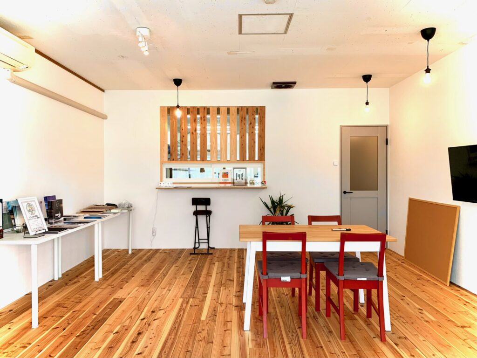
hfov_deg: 67.3
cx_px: 238
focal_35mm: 26
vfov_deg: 53.1
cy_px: 179
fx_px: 358
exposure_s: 1/100
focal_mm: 4.25
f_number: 1.8
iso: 50
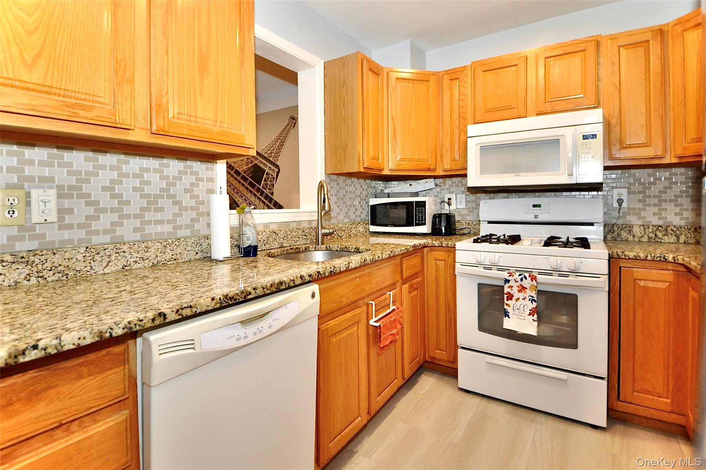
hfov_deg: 100.4
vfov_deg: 77.3
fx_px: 294
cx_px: 353
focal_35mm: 15
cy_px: 235
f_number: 4
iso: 800
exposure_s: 1/60
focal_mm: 10
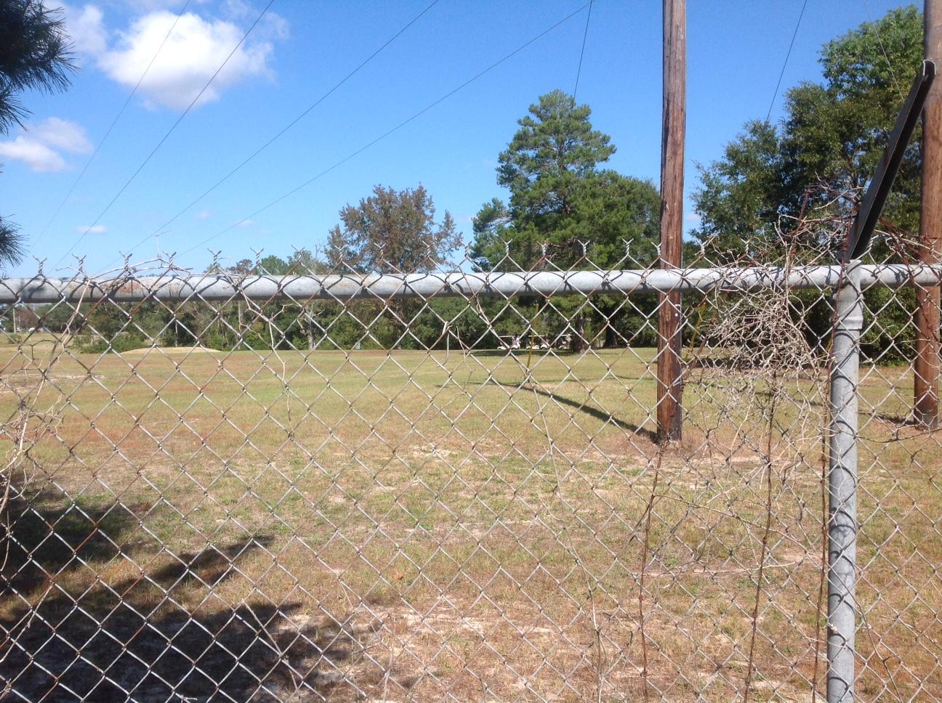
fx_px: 951
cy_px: 352
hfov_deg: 52.7
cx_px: 471
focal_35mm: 35
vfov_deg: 40.6
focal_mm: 4.28
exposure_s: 1/1681
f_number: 2.4
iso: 50
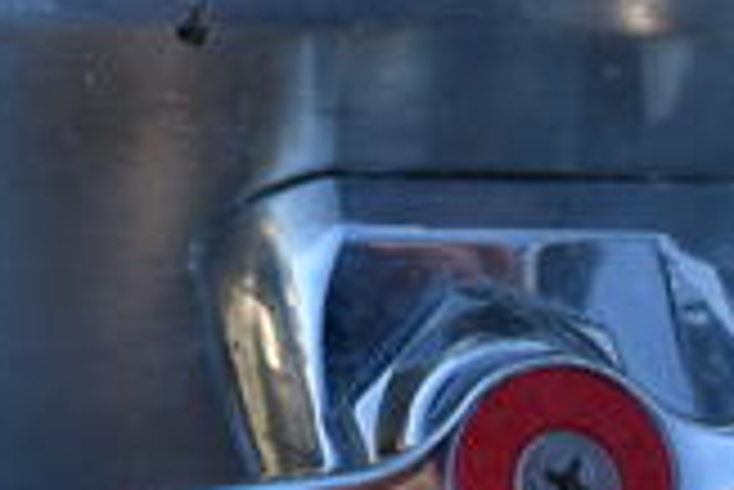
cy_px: -360
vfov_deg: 12.5
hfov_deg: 19.7
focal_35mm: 101
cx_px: 50
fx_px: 2061
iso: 100
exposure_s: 1/125
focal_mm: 18
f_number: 5.6
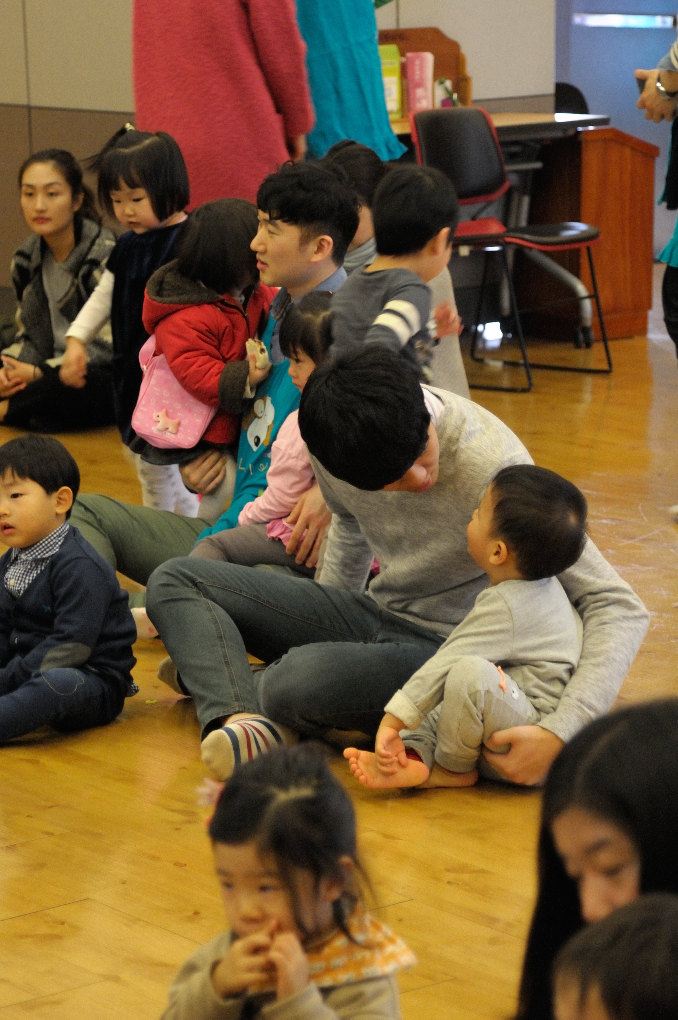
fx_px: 3314
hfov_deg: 11.7
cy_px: 510
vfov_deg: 17.5
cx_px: 339
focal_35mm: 117
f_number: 4
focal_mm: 78
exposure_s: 1/60
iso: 1100
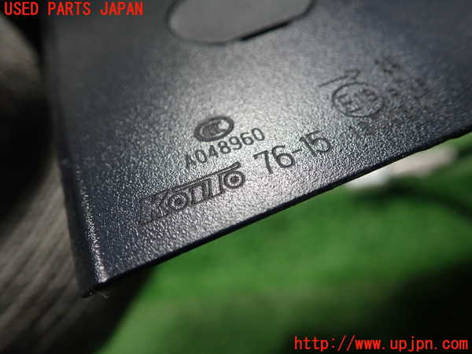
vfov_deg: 46.8
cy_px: 177
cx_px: 236
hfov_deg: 60.0
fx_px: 409
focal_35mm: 30
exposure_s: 1/125
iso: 250
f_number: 2.3
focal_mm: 5.5
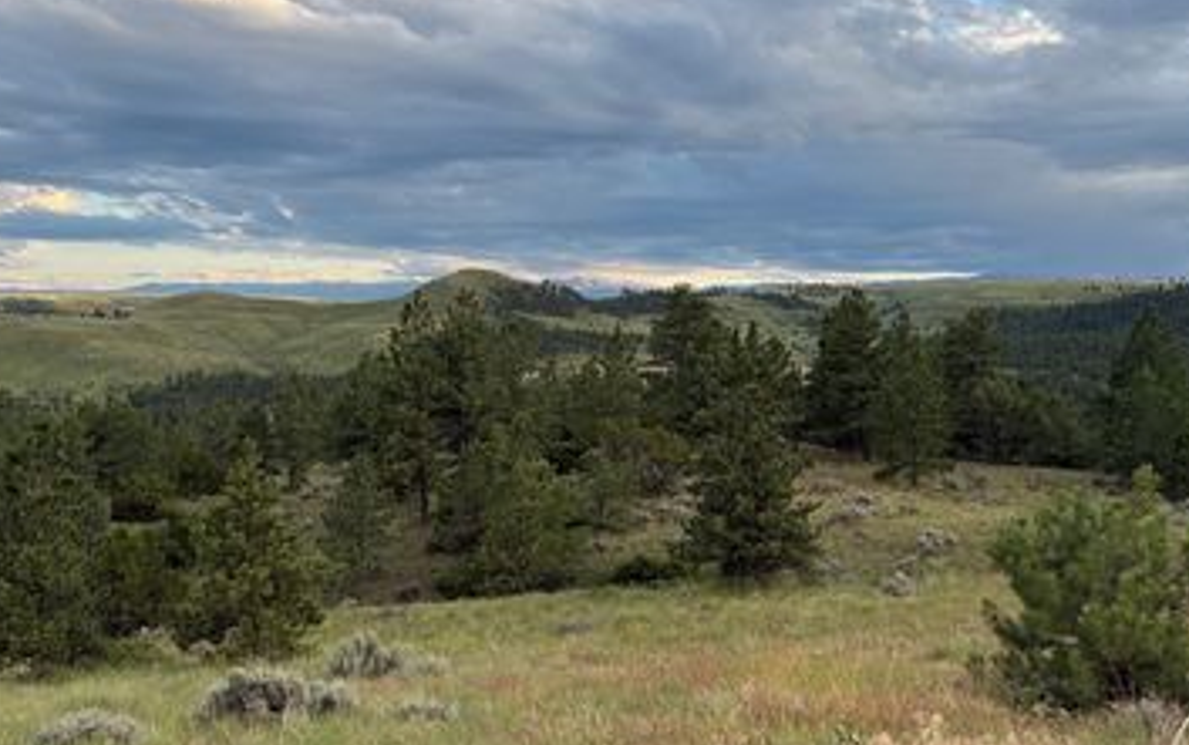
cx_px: 573
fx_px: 1264
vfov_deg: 32.7
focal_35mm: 39
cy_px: 285
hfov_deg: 50.4
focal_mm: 5.96
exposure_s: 1/623
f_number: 1.6
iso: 50
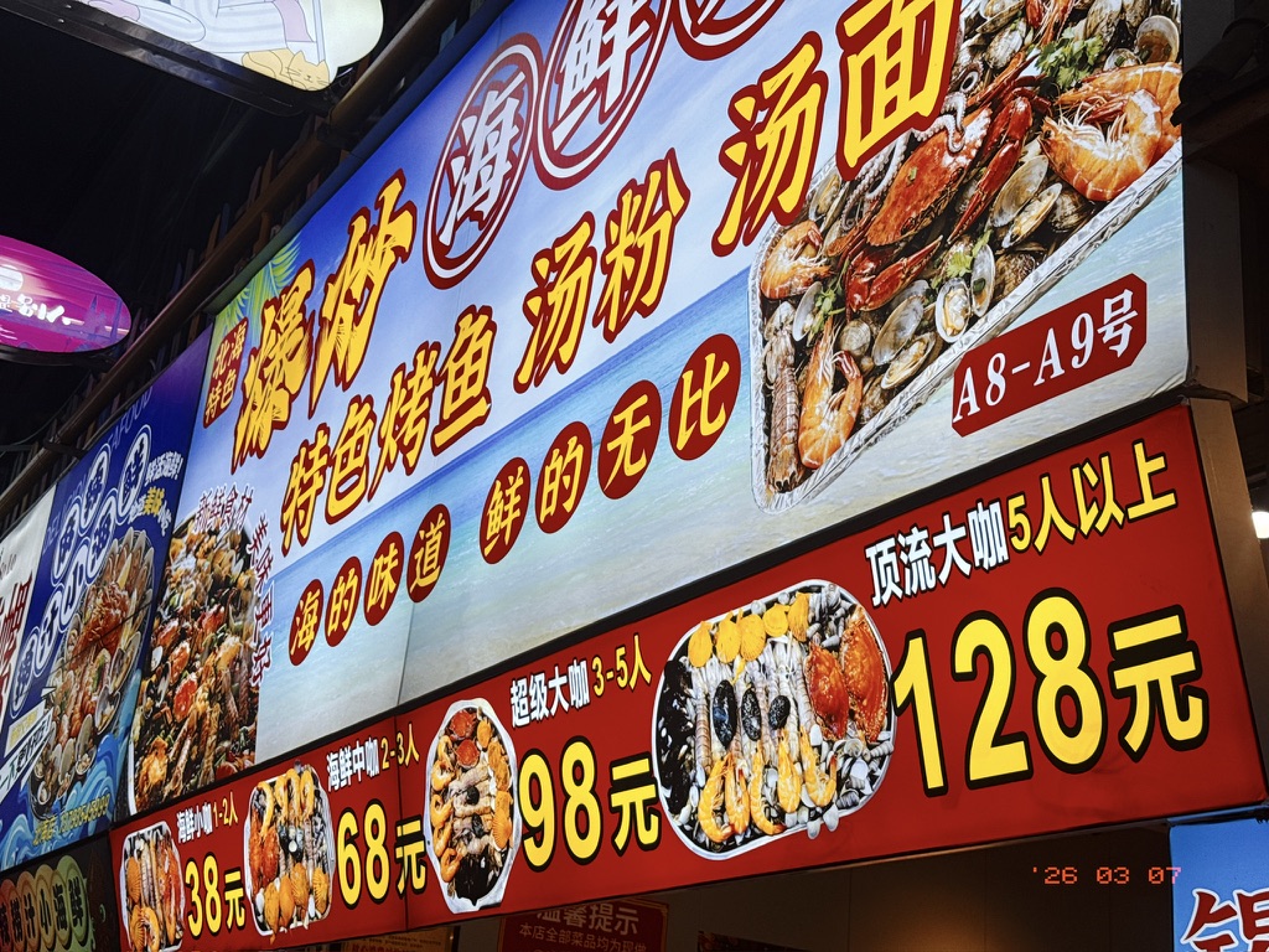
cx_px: 634
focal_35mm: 48
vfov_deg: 30.3
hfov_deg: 39.7
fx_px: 1760
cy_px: 476
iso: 64
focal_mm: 6.76
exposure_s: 1/762
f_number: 1.78
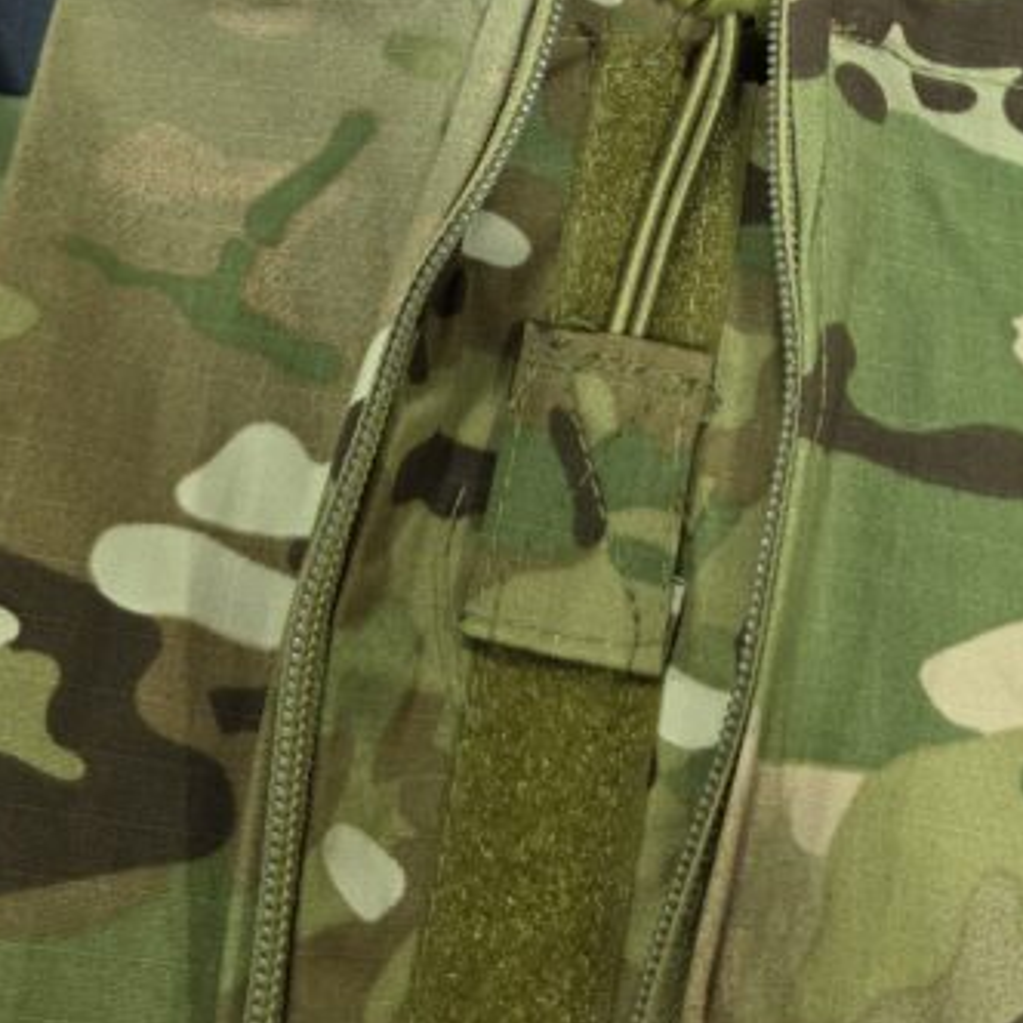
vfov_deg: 31.2
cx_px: 647
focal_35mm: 49
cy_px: -80
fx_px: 1638
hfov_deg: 34.5
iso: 500
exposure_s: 1/100
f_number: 1.7
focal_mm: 6.3
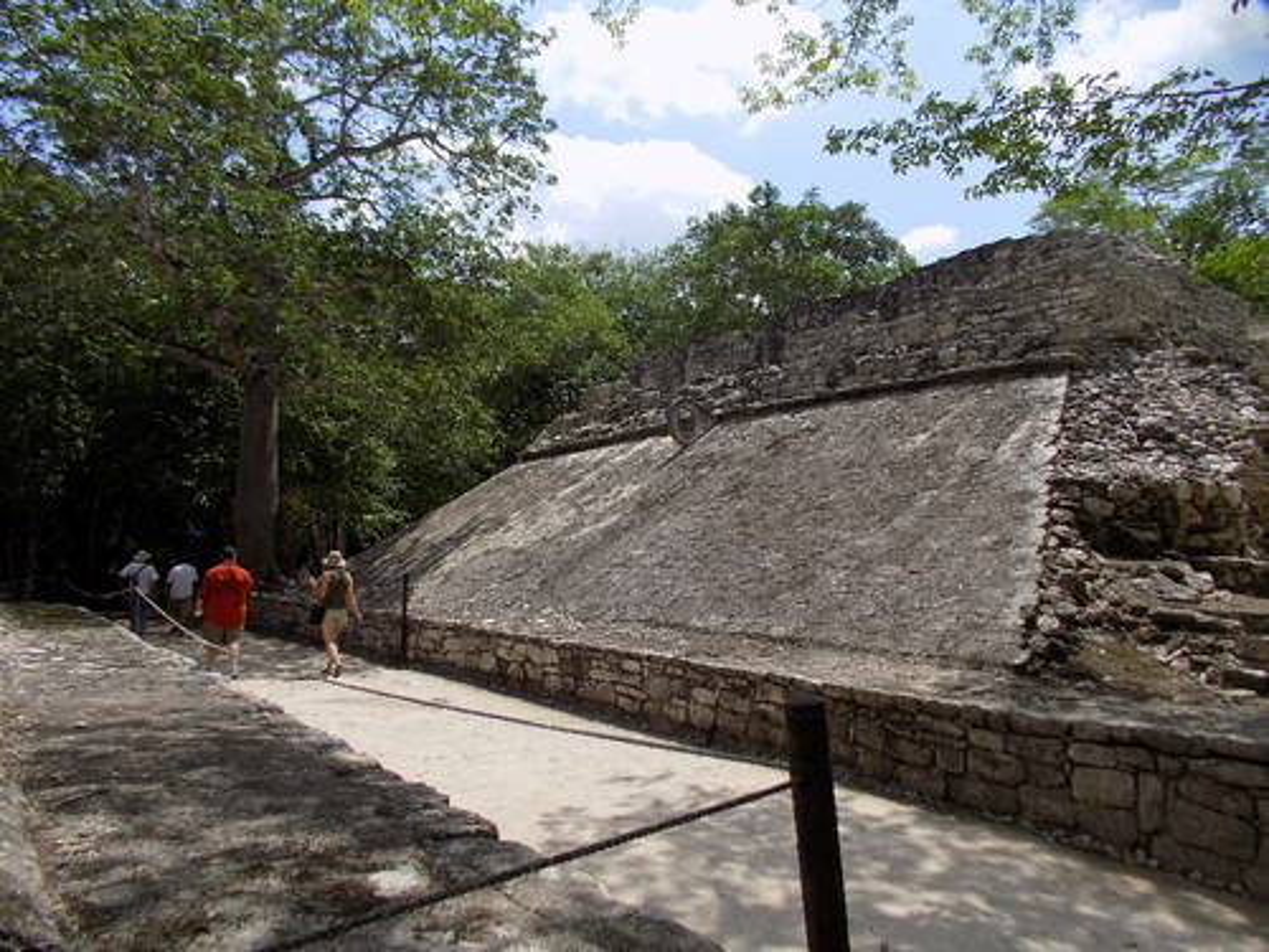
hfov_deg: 73.9
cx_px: 634
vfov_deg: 58.9
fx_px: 843
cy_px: 476
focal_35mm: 23
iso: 80
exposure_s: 1/1250
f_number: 3.1
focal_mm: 4
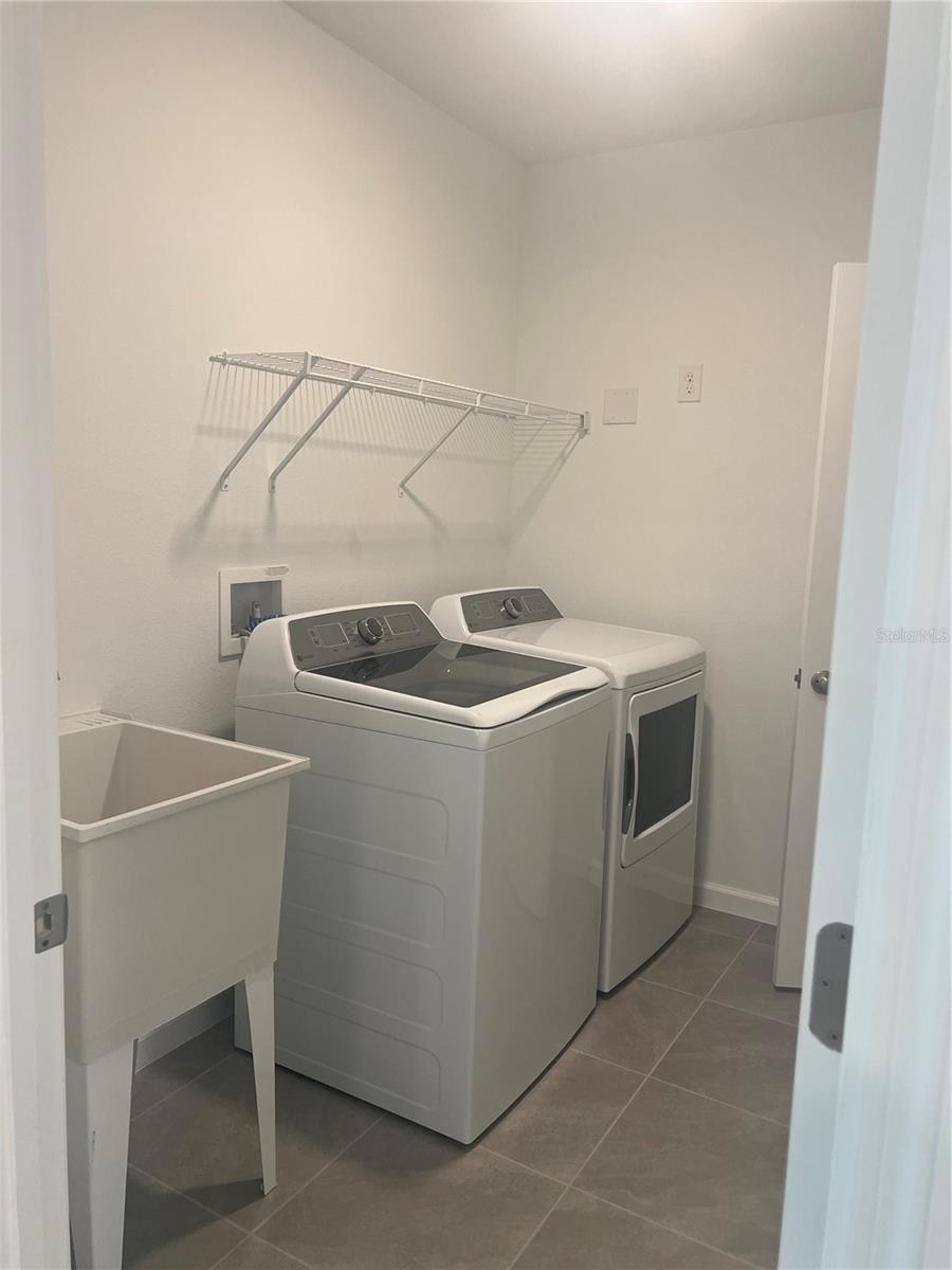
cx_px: 476
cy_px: 635
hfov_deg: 53.1
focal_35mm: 26
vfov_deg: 67.3
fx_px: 953
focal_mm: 5.7
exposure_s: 1/120
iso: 125
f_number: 1.5
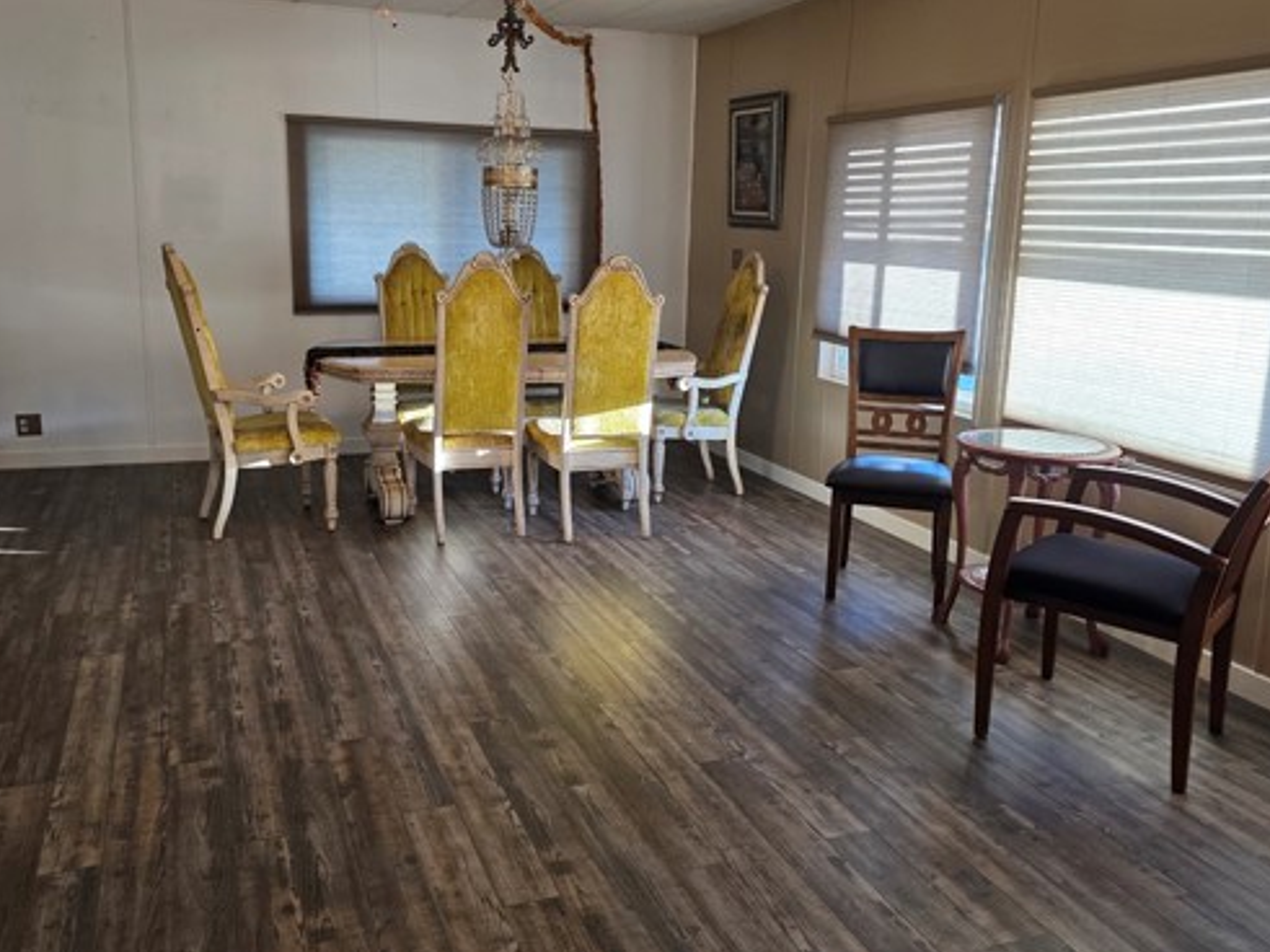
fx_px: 1100
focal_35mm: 30
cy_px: 453
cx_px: 579
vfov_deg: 46.8
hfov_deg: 59.9
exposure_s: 1/120
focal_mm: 6.3
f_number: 1.7
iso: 160
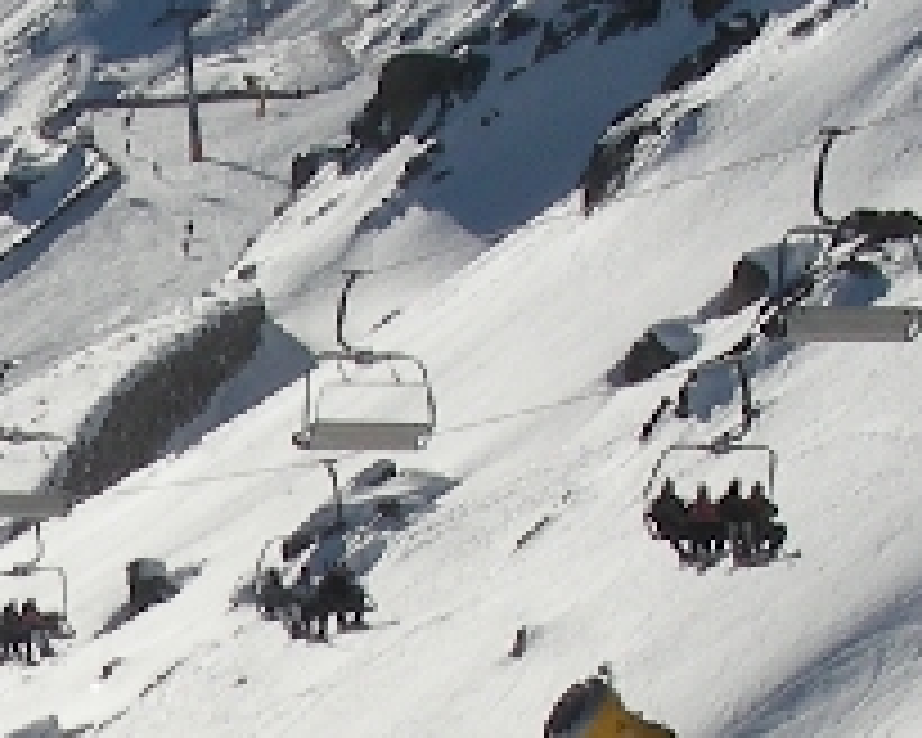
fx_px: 5567
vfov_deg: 7.5
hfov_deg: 9.3
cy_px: 1100
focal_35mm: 204
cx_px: -337
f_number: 6.8
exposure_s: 1/579
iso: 50
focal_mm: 6.3
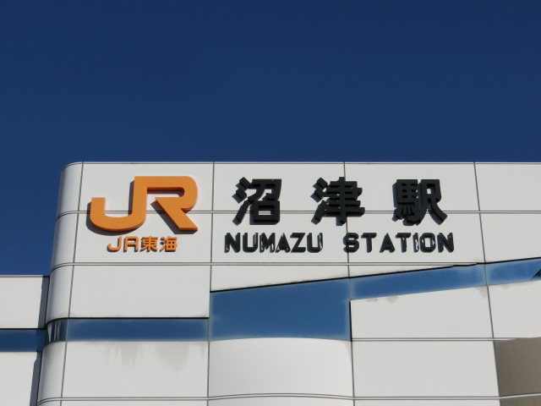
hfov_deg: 27.8
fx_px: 1094
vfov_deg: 21.0
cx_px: 270
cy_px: 203
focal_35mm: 70
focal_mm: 12.4
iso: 80
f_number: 10.5
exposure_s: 1/400
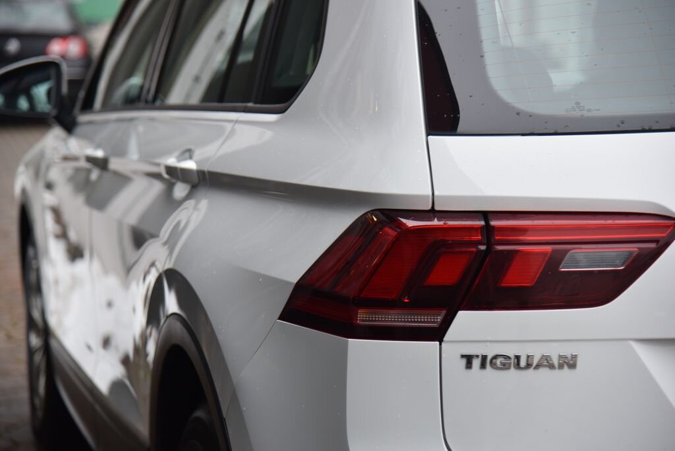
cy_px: 226
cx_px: 338
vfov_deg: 14.0
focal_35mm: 98
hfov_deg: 20.8
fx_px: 1838
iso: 500
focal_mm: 98
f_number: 4.5
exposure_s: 1/60
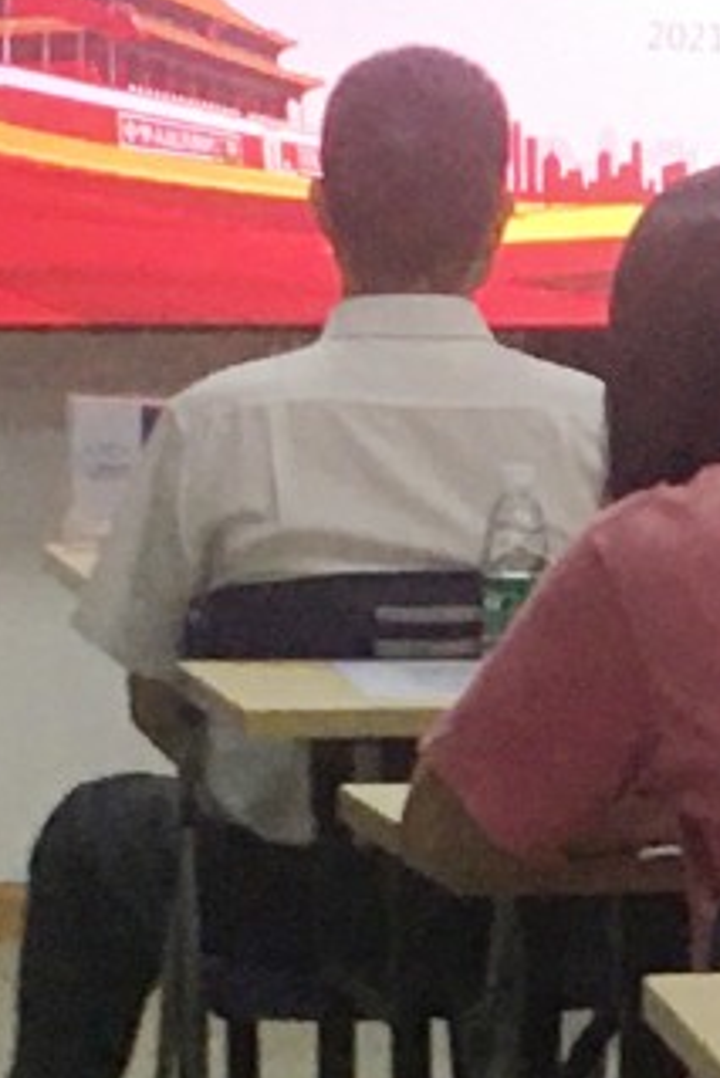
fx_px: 7252
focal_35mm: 242
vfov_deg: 8.5
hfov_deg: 5.4
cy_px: 710
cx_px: 1974
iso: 50
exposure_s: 1/17
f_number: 2.2
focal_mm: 4.15
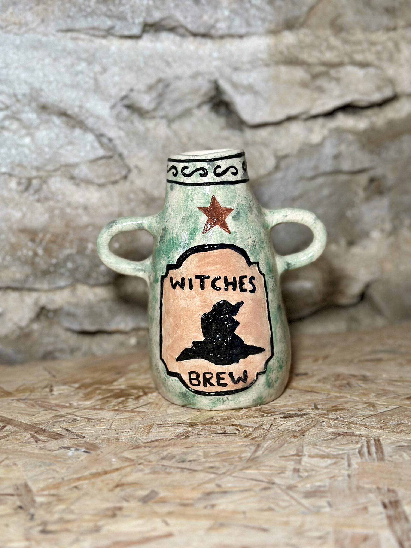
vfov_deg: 39.7
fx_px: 760
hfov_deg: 30.3
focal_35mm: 48
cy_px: 274
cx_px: 206
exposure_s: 1/60
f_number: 1.78
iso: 250
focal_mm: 6.86
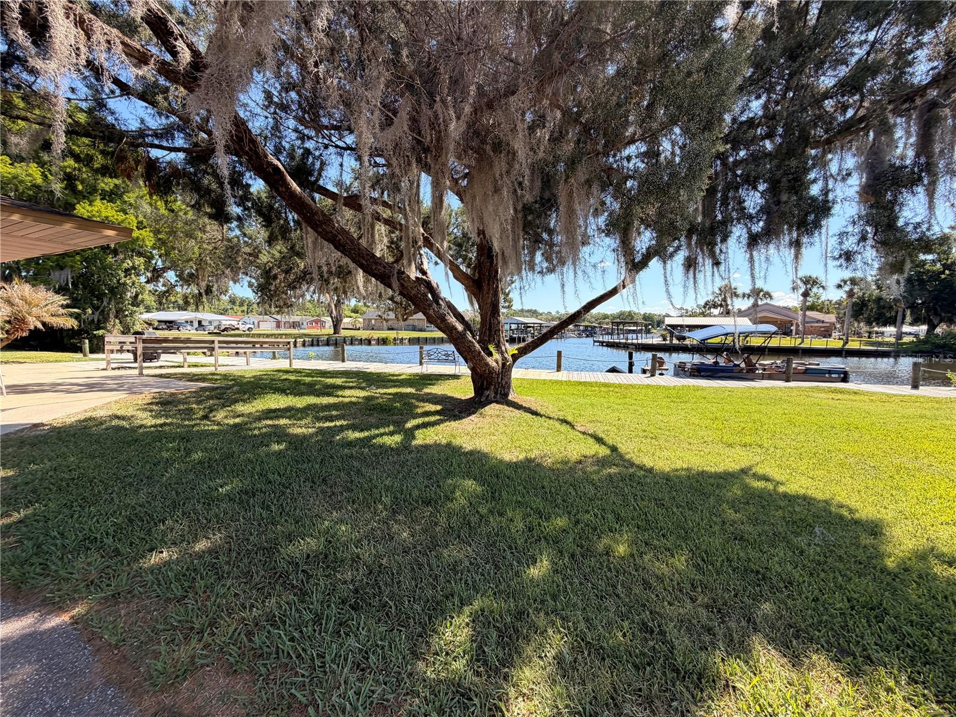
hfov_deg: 102.1
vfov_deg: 85.7
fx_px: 387
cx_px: 478
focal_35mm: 14
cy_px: 358
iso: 40
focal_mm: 2.22
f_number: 2.2
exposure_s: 1/549
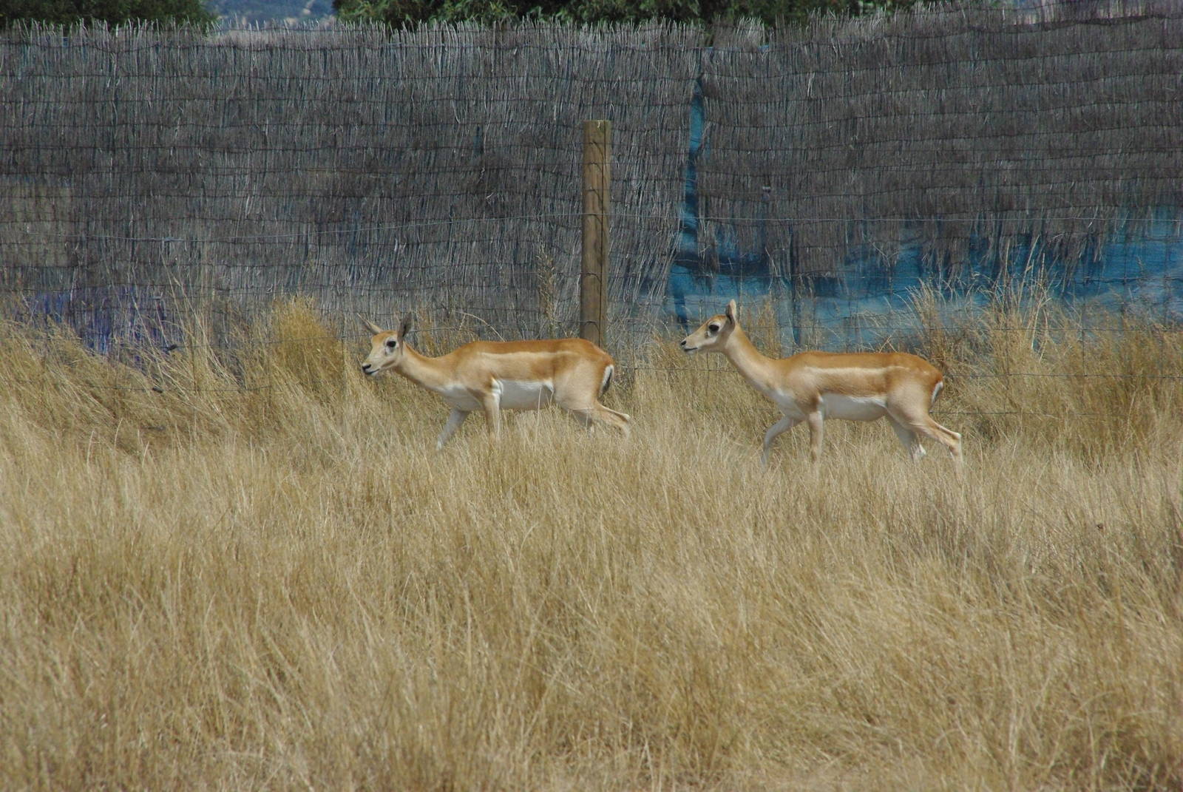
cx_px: 592
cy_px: 396
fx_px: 9870
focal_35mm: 300
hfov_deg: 6.9
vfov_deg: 4.6
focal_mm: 200
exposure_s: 1/2000
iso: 1600
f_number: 13
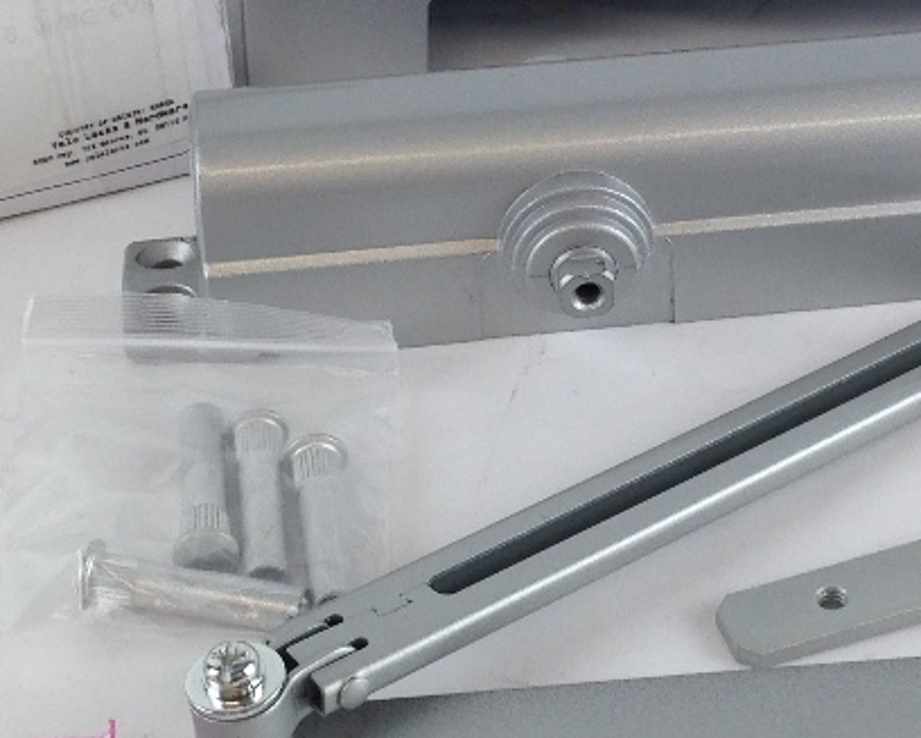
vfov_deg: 15.2
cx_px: 648
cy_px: 241
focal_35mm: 101
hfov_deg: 18.9
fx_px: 2755
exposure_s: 1/124
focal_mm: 4.12
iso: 50
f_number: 2.4
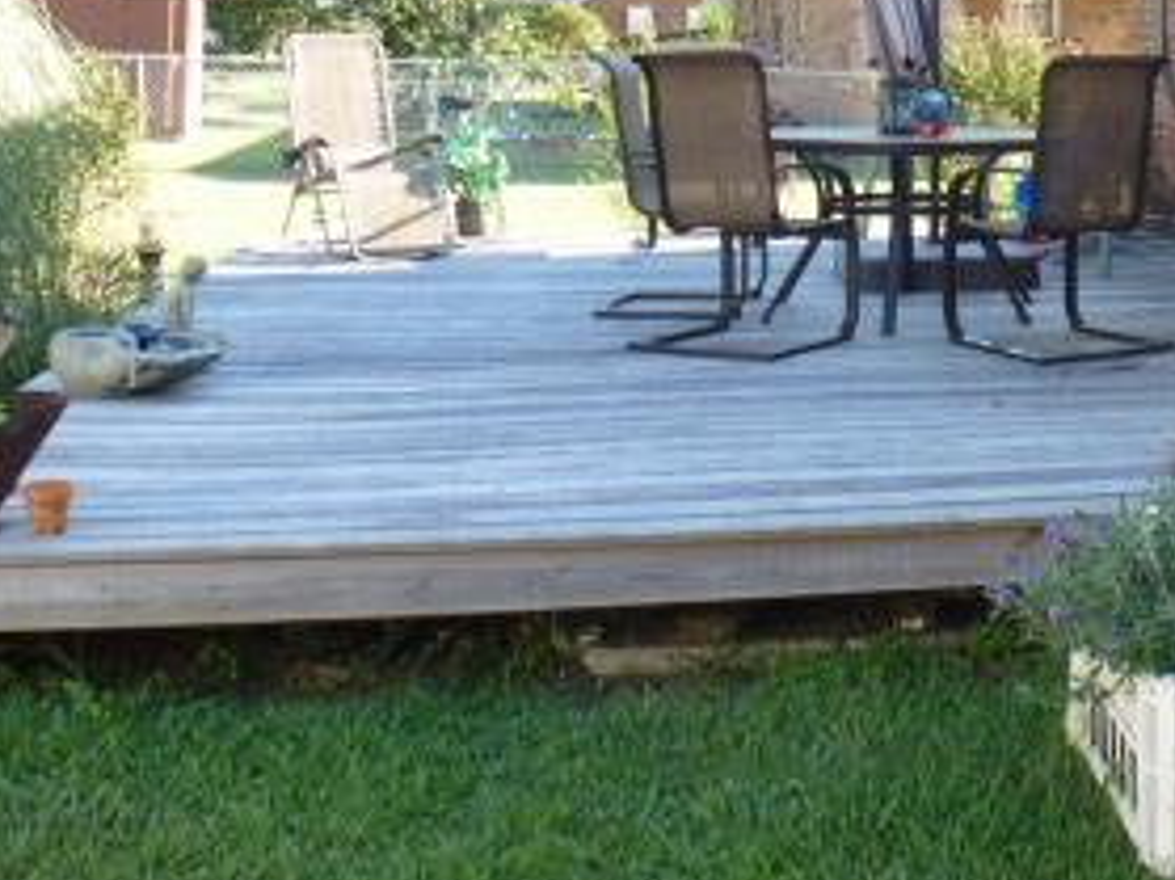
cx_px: 977
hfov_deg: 33.7
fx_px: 1866
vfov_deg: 25.9
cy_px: 139
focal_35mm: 55
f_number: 3.3
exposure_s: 1/100
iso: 100
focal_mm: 4.3
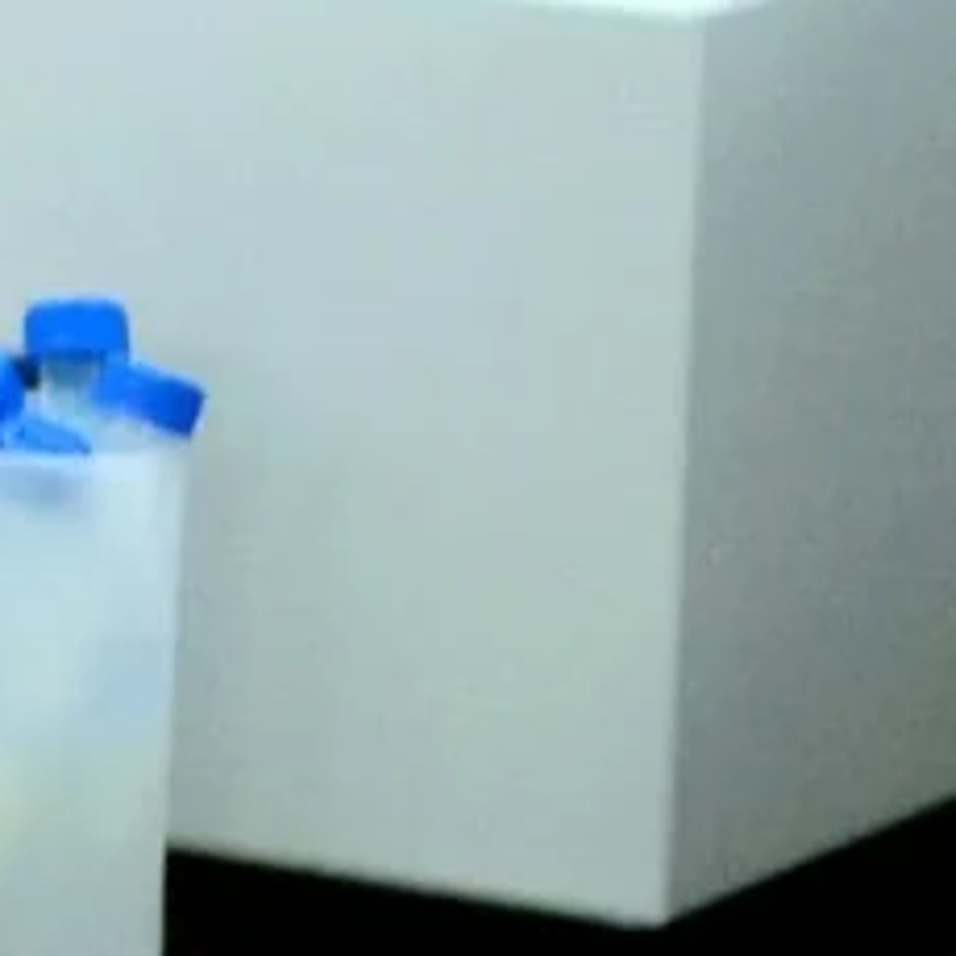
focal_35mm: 396
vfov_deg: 4.3
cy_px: -1197
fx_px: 12373
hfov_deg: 3.9
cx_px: -3999
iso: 1000
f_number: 4
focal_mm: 28
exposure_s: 1/60
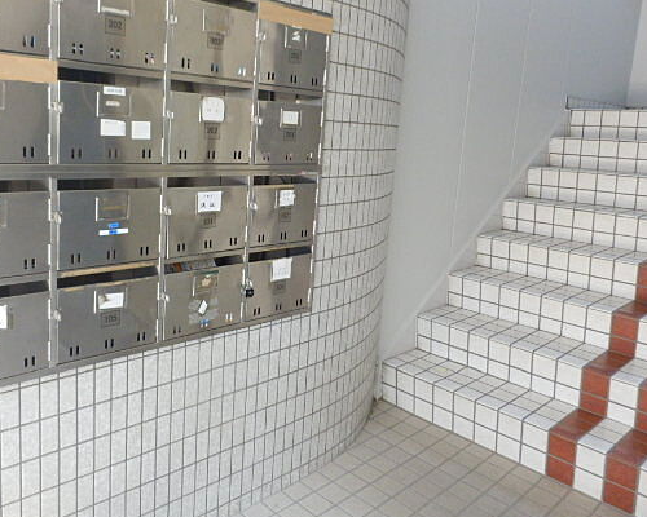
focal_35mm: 30
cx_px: 239
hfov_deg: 58.0
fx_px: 574
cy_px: 216
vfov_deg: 48.3
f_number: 3
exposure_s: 1/30
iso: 500
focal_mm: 4.2
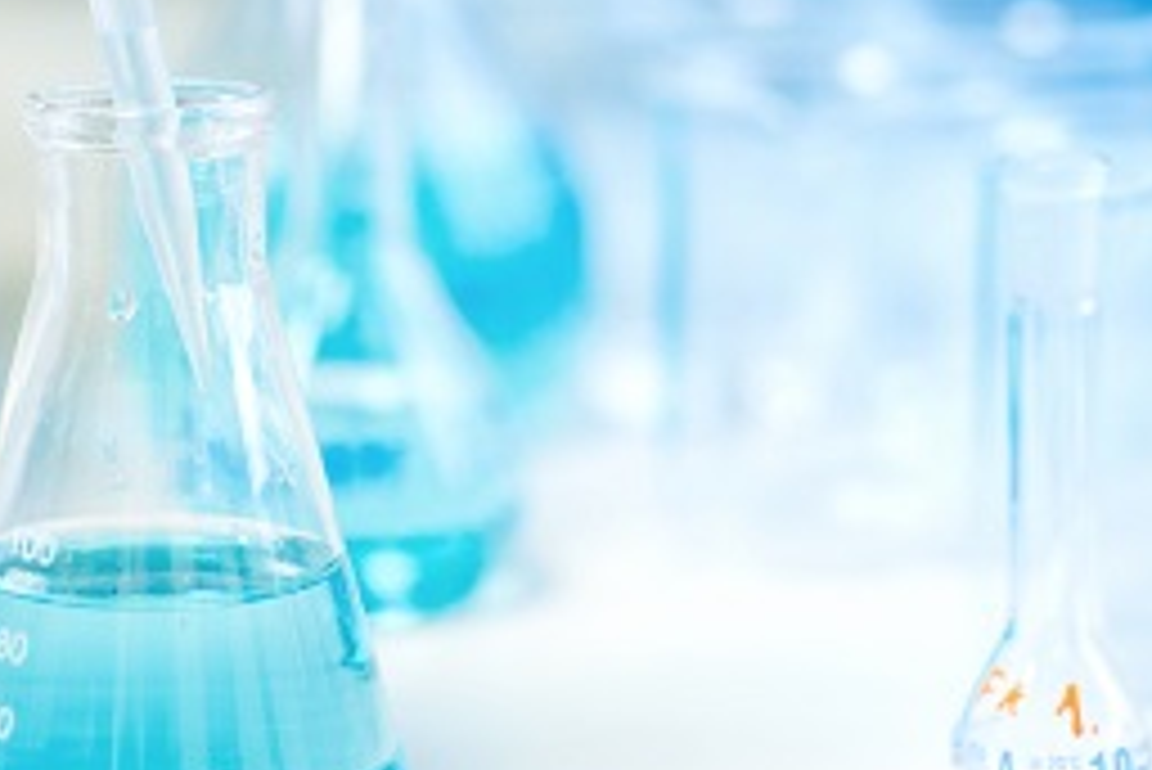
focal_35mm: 116
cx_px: 518
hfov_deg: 17.6
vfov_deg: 11.7
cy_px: 7
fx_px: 3714
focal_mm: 35
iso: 400
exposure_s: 1/250
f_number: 1.8
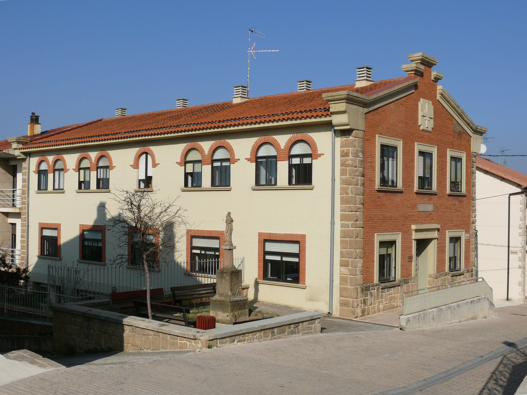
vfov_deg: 35.1
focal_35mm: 41
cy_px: 198
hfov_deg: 45.8
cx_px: 264
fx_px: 624
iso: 100
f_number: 6.3
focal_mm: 8.7
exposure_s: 1/800
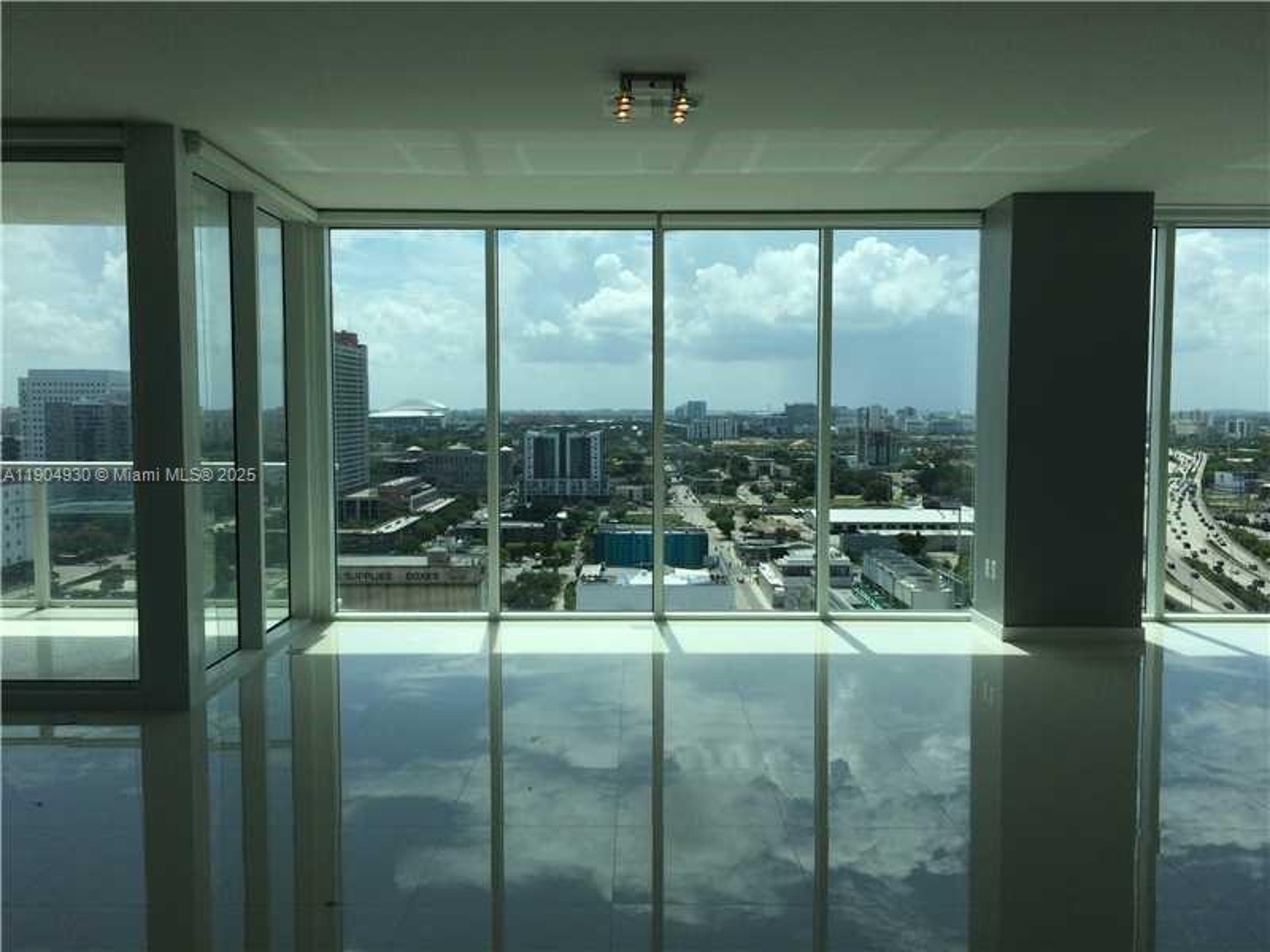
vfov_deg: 48.2
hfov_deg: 61.7
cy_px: 476
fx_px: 1064
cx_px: 635
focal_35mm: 29
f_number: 2.2
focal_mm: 4.15
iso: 32
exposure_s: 1/3165
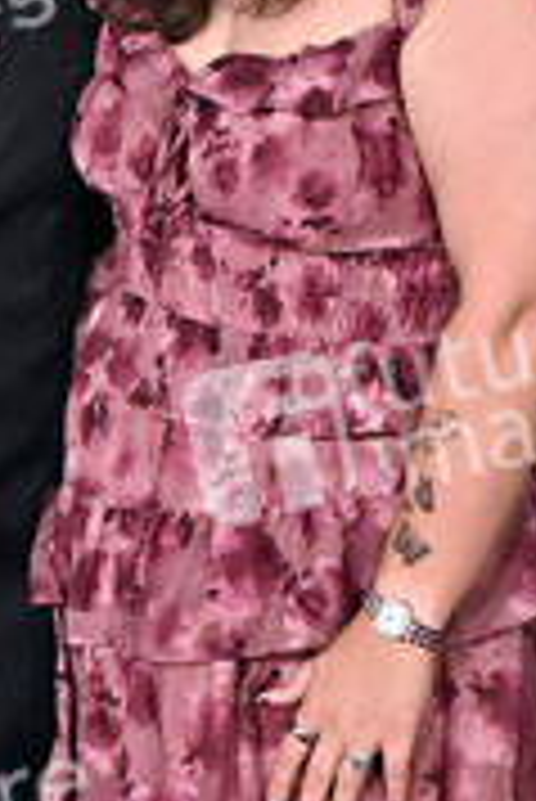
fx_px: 2251
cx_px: 5
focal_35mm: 101
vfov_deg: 20.0
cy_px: 194
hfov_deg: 13.4
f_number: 4
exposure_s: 1/320
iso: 3200
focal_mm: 45
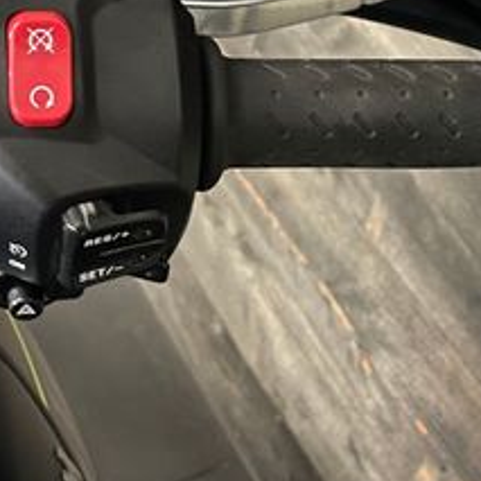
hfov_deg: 24.5
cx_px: 84
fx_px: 1085
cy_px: 108
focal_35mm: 69
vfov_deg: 24.7
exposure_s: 1/13
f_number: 1.6
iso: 500
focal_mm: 4.2
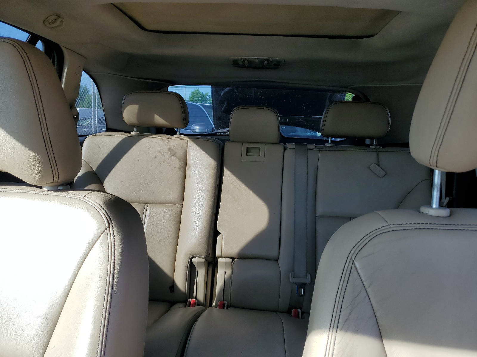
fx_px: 358
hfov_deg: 67.3
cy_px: 178
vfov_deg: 53.1
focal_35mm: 26
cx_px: 238
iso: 50
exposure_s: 1/769
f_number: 1.5
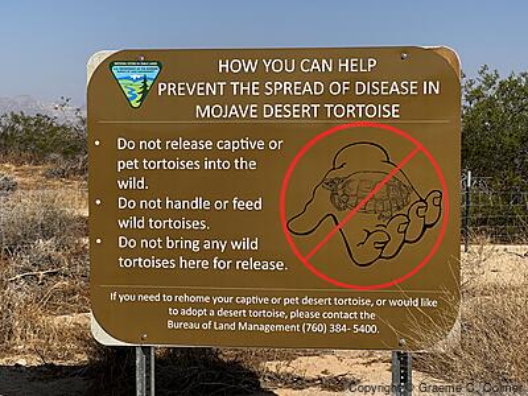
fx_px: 1174
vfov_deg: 19.1
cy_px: 198
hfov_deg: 25.3
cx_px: 264
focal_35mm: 77
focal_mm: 9
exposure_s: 1/986
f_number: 2.8
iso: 32
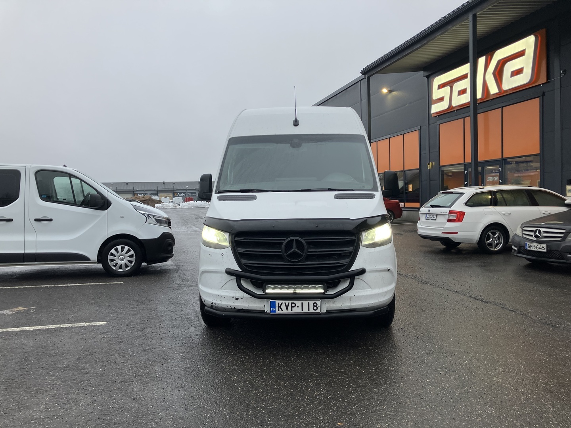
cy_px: 214
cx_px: 286
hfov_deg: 63.4
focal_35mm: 28
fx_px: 462
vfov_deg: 49.7
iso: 40
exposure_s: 1/100
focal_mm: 3.99
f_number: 1.8
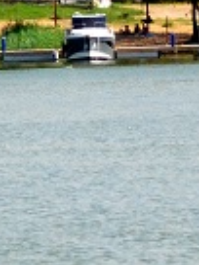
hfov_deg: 2.0
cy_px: -243
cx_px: 17
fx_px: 5672
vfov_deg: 2.7
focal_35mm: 740
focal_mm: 70
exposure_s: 1/8000
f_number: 4.5
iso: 1400
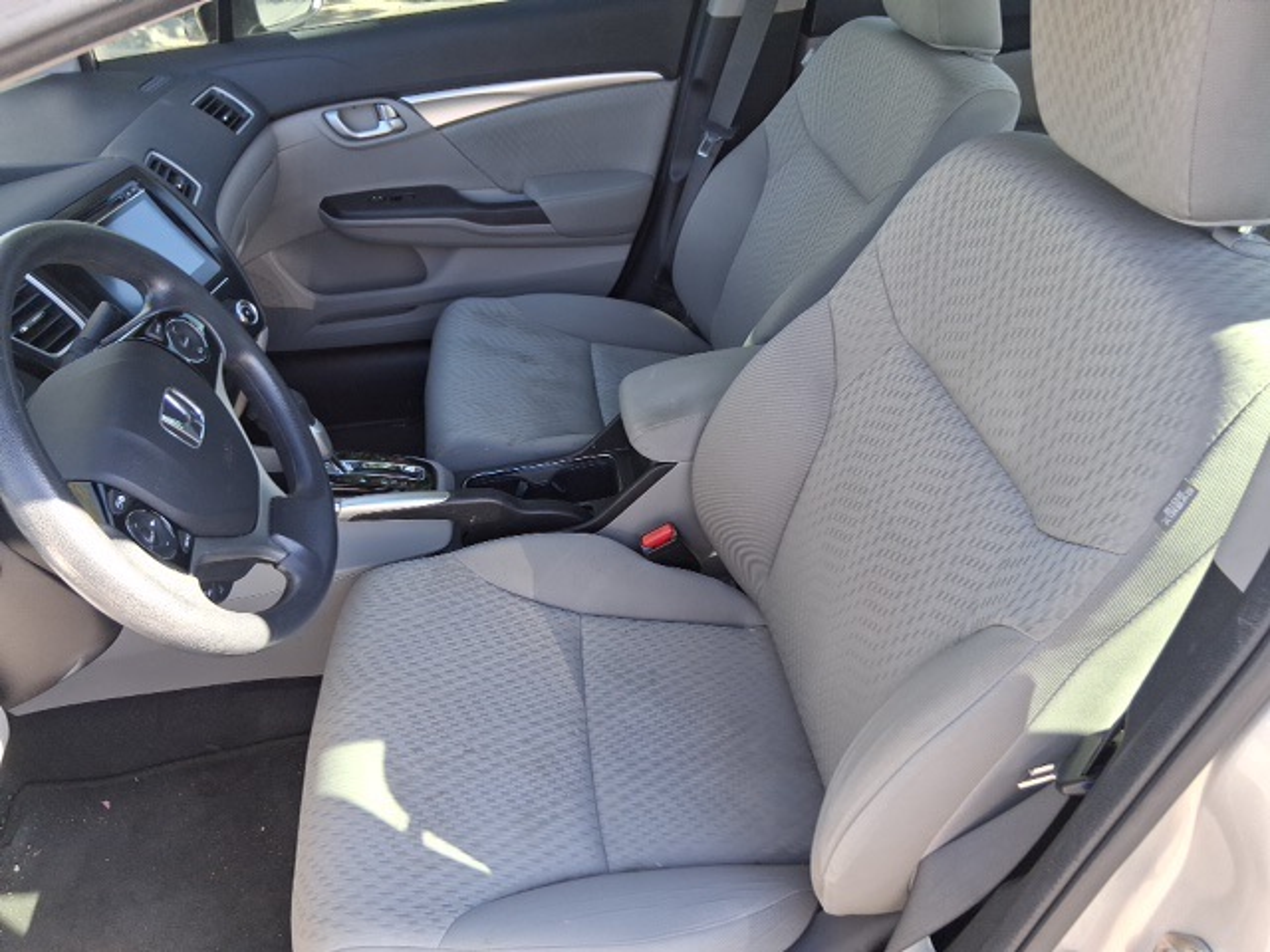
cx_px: 635
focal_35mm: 26
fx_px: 954
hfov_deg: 67.3
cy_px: 476
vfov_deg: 53.1
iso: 64
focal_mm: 3.98
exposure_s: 1/120
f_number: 1.8
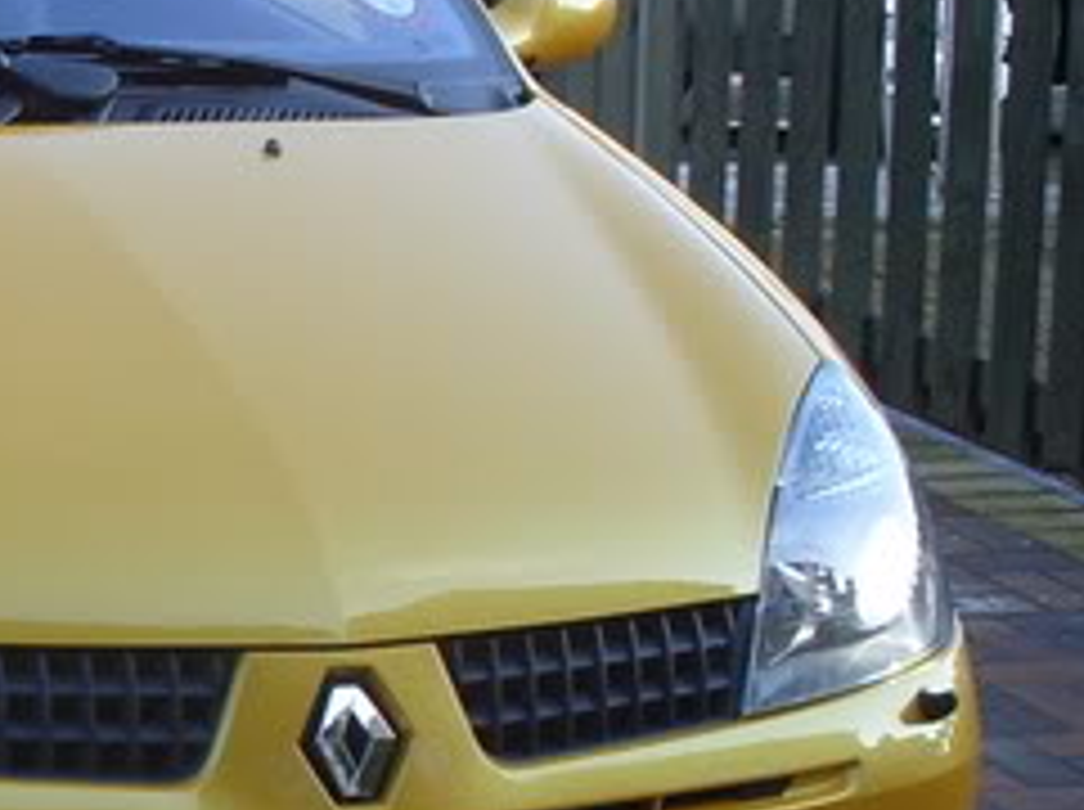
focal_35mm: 149
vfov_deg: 9.9
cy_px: 612
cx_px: -774
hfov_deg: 12.3
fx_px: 4659
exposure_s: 1/125
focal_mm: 7.8
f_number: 3.7
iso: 80
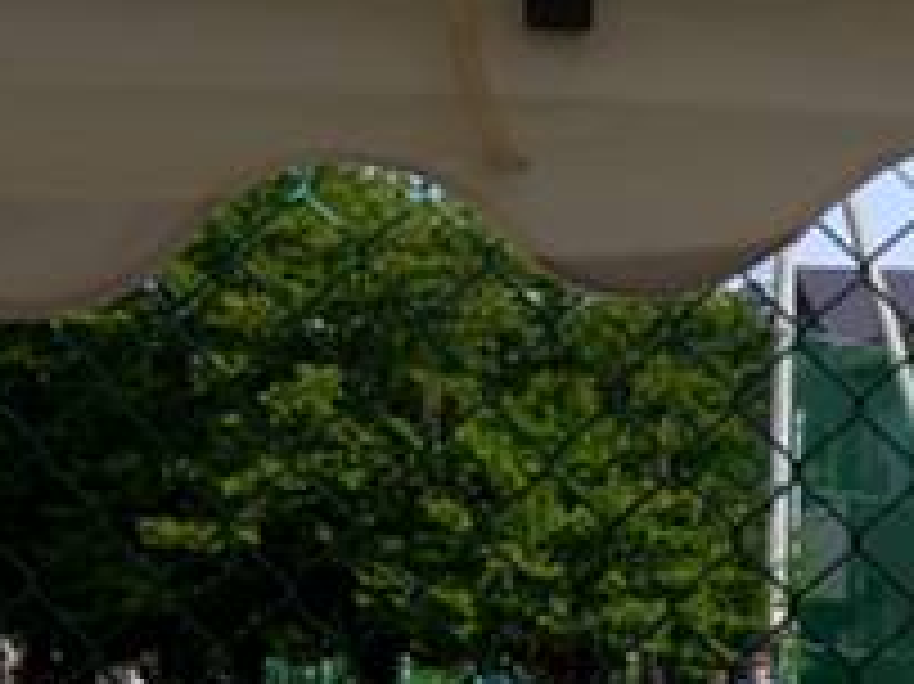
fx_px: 6439
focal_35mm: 244
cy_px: 1048
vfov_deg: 6.0
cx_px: 410
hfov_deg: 8.1
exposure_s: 1/1250
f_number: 4.2
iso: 160
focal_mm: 11.1
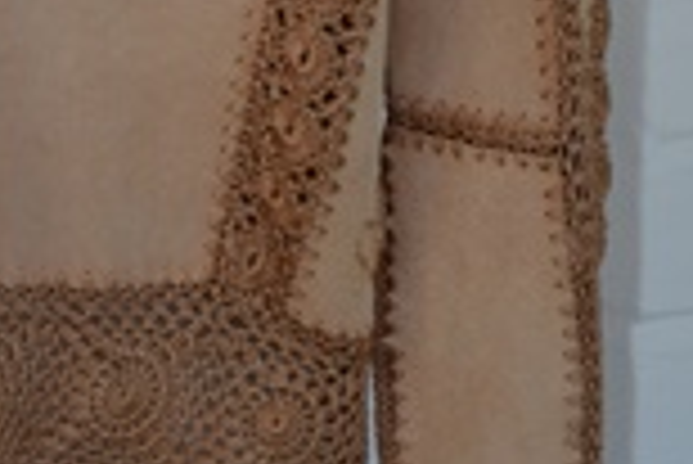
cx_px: 4
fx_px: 5838
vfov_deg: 4.5
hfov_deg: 6.8
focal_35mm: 303
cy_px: -203
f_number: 5.6
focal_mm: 52
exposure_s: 1/125
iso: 280
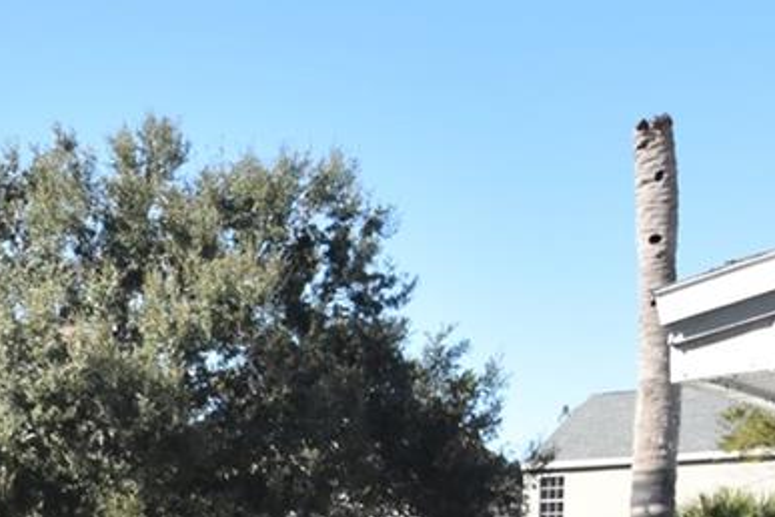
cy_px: 667
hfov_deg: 27.4
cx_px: -214
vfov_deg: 20.1
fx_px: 1335
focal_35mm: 62
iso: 800
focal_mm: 10
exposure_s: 1/3000
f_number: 3.5
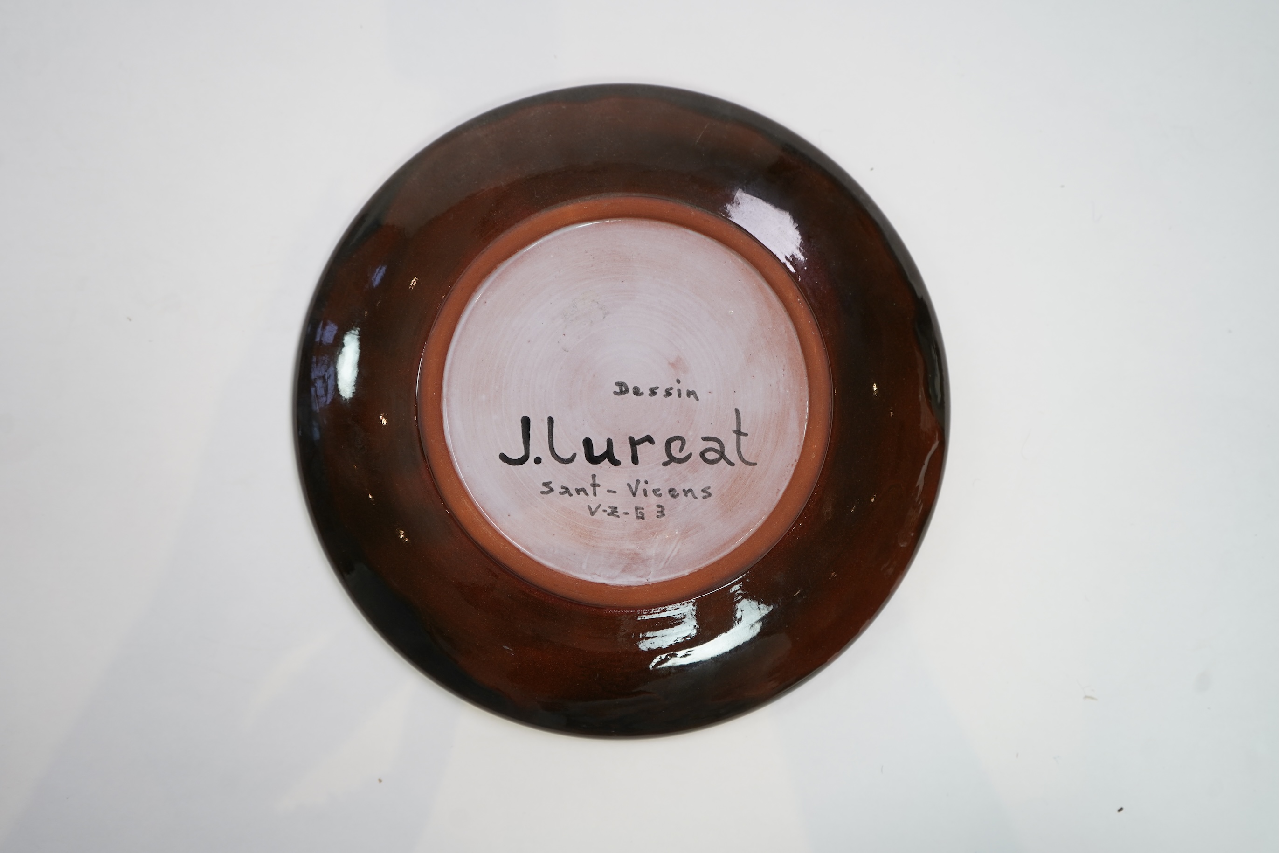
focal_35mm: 33
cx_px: 640
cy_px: 426
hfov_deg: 57.2
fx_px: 1172
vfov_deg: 40.0
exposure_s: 1/60
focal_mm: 33
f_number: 5
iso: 500
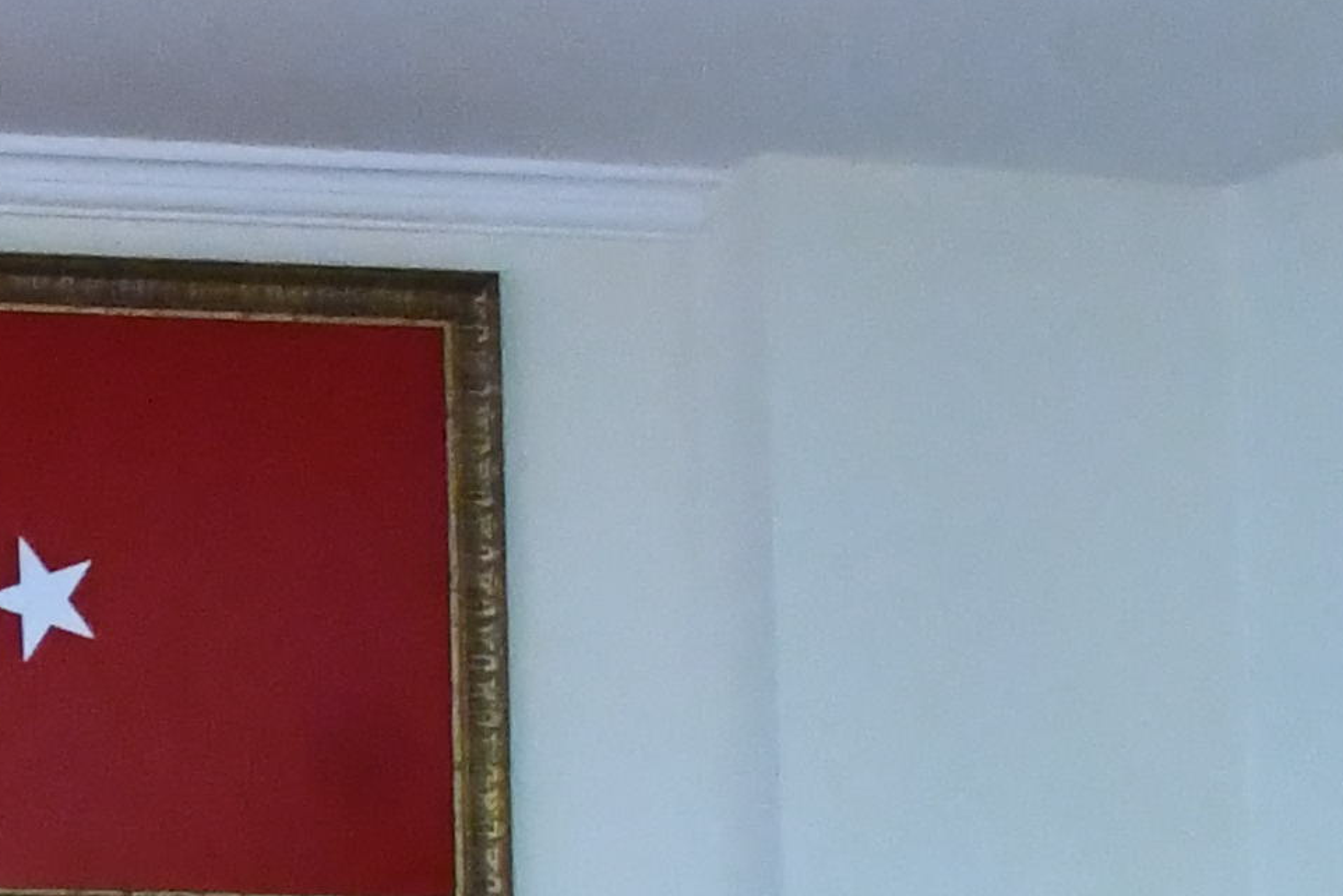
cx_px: -2500
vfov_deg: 5.6
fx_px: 9067
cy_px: 1521
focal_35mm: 243
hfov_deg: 7.6
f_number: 7.1
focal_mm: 28
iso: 6400
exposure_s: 1/200
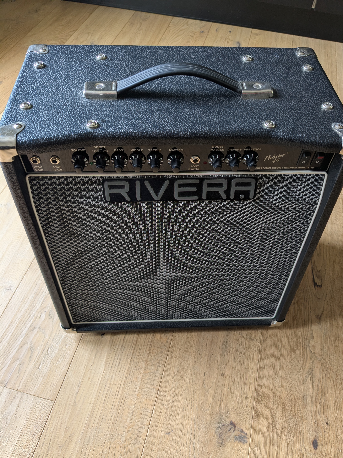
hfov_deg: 51.4
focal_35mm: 27
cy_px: 229
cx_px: 172
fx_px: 357
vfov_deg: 65.3
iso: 76
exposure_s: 1/99.9
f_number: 1.73
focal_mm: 4.38
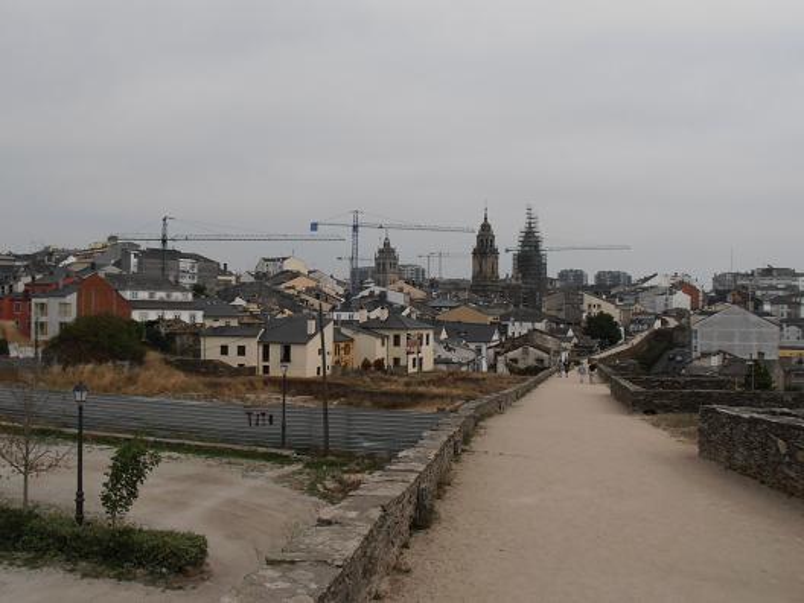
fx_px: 859
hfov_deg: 50.1
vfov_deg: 38.7
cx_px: 402
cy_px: 302
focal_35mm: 37
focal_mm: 6.61
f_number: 3.9
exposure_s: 1/1600
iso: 80
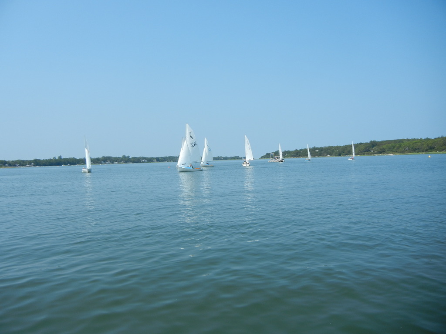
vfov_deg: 46.8
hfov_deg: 60.0
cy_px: 167
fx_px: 387
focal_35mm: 30
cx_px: 223
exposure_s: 1/420
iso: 160
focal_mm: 5.4
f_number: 7
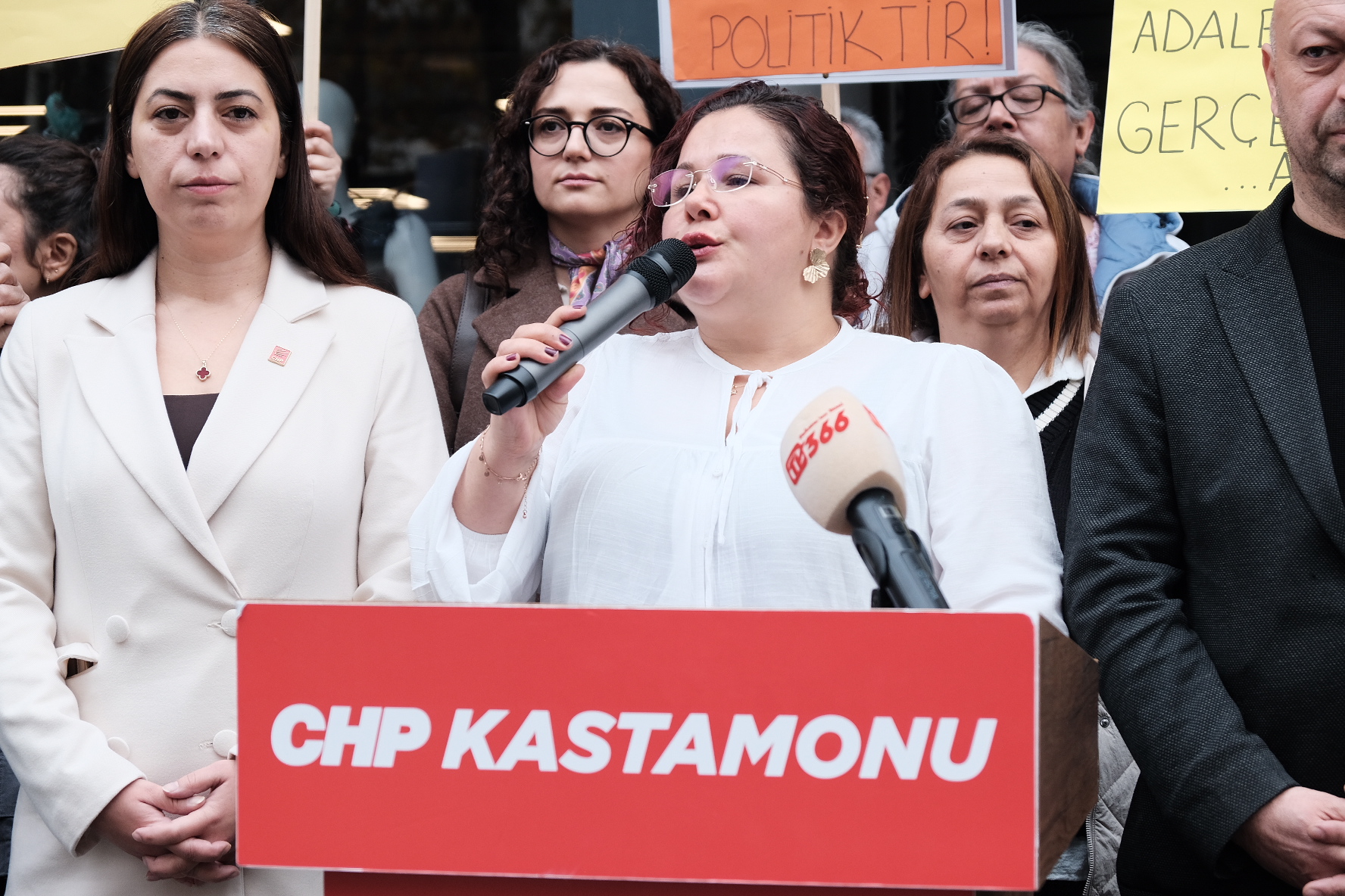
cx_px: 672
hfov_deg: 24.5
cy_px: 448
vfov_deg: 16.5
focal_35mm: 83
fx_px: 3101
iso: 500
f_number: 4
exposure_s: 1/200
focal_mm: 55
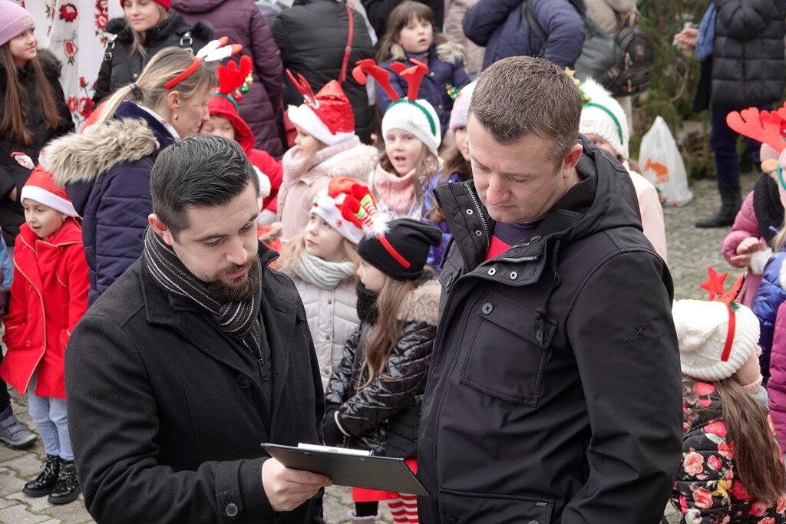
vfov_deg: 16.1
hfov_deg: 23.9
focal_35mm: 85
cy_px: 262
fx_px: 1856
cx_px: 393
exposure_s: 1/100
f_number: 3.5
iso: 160
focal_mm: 31.33
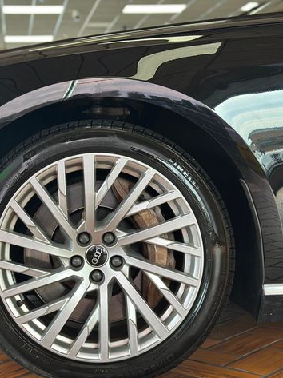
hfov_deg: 22.2
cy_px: 188
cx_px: 48
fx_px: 709
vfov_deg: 29.8
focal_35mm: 65
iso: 64
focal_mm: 6.86
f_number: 1.78
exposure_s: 1/120
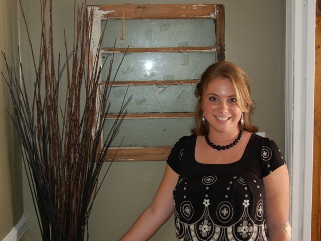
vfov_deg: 25.4
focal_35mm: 58
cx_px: 149
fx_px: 534
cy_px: 120
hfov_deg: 33.5
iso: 400
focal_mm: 35
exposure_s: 1/60
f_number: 3.8
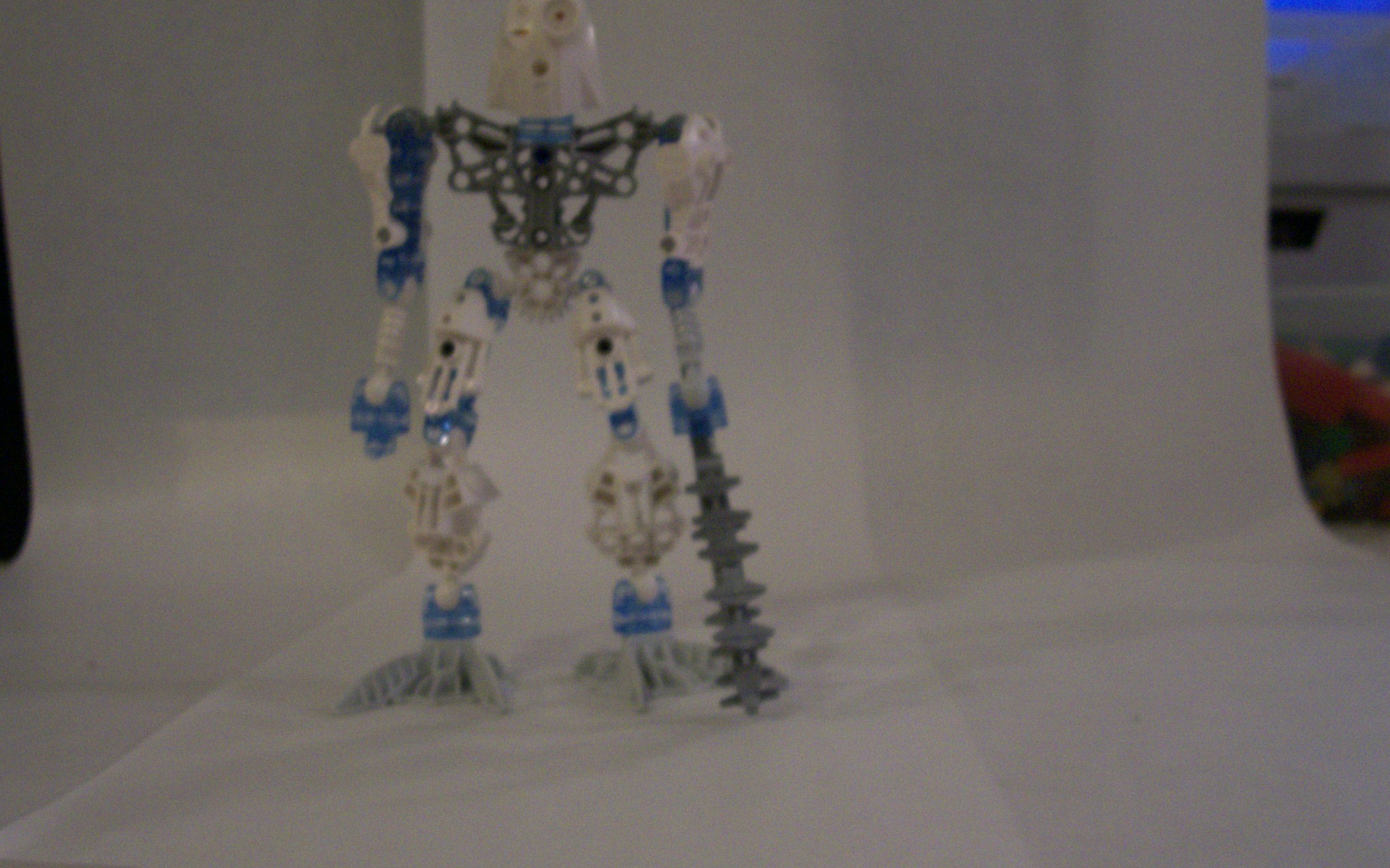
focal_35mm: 45
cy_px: 426
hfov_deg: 44.4
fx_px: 1705
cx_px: 688
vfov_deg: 28.6
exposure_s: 1/8
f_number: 2.9
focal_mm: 7
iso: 160
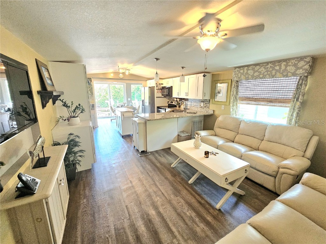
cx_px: 163
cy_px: 122
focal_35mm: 13
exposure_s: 1/60.2
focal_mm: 2.2
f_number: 2.2
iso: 320
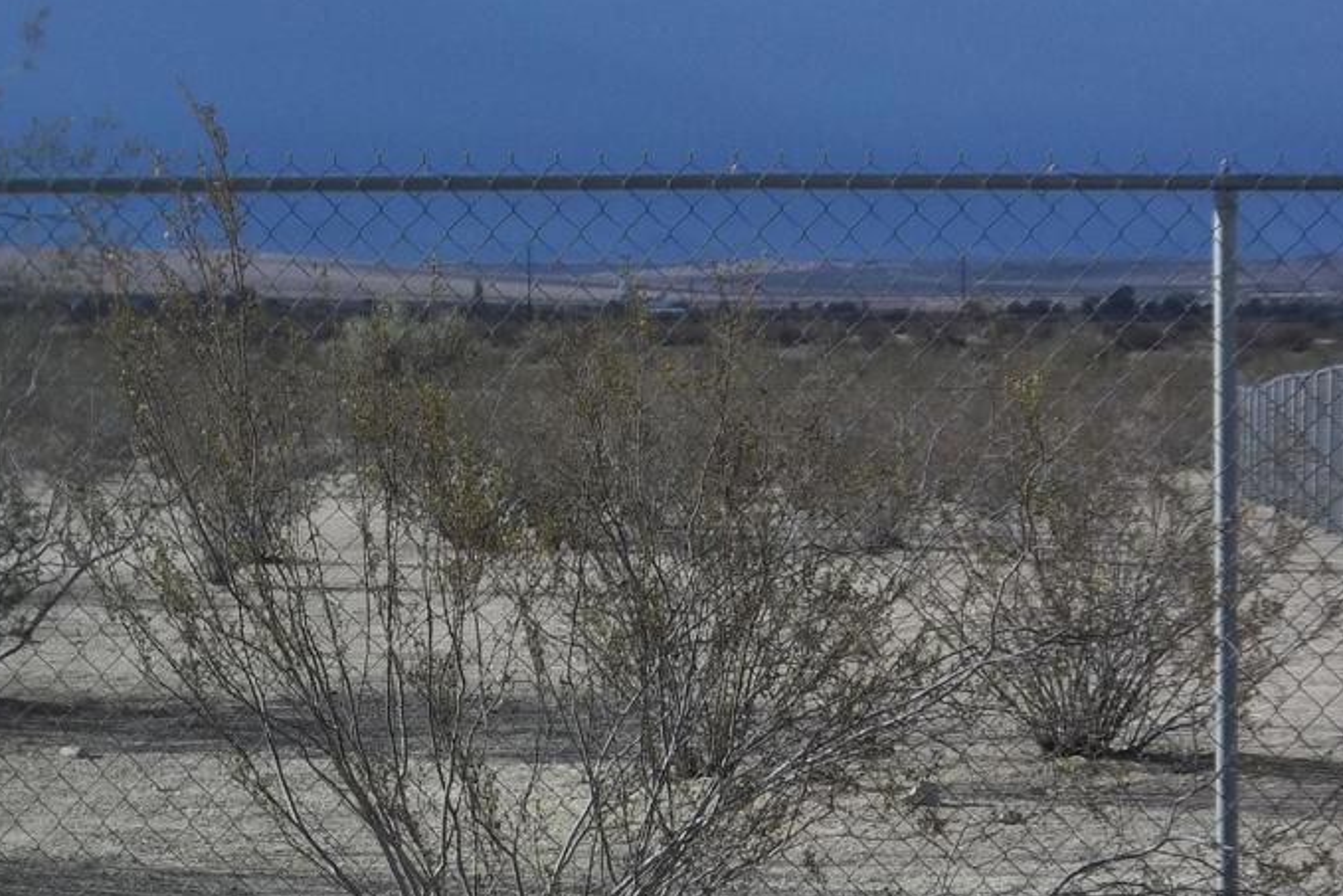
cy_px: 686
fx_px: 4328
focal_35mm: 116
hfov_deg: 17.6
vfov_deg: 11.8
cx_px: 704
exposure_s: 1/800
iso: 80
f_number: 3.9
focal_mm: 13.2
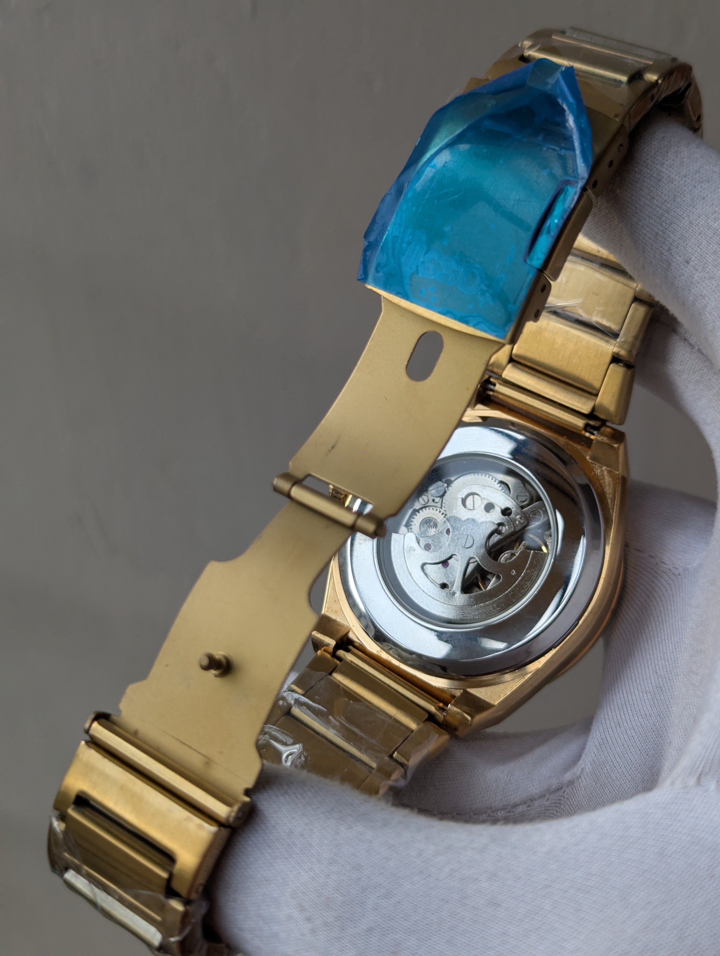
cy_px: 478
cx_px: 360
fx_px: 1328
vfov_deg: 39.6
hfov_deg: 30.3
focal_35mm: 48
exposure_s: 1/154
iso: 67
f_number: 1.85
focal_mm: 6.81
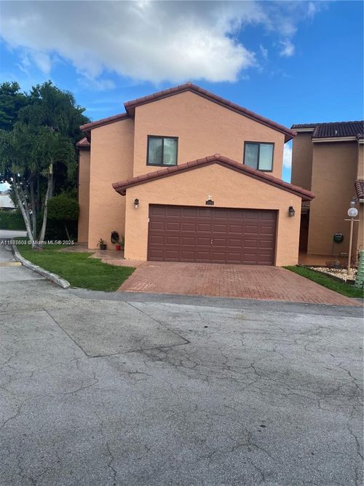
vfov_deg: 67.3
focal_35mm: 26
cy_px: 243
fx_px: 365
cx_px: 182
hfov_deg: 53.0
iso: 32
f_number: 1.8
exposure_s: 1/2625
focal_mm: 4.25
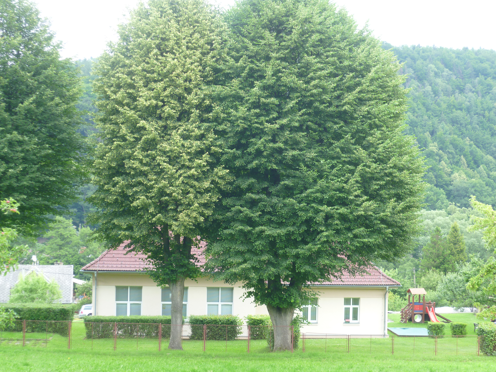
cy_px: 186
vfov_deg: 24.8
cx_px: 248
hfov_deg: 32.7
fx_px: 845
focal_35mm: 59
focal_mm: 10.5
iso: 80
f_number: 4
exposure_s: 1/50
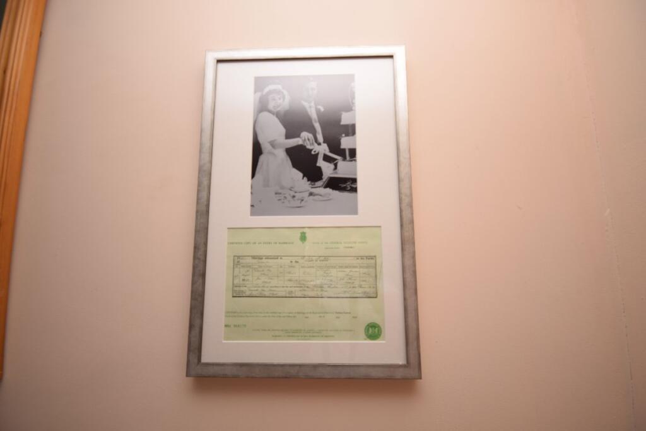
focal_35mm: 15
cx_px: 323
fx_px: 269
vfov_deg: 77.3
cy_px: 216
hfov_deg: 100.4
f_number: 4
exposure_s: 1/60
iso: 100
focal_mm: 10
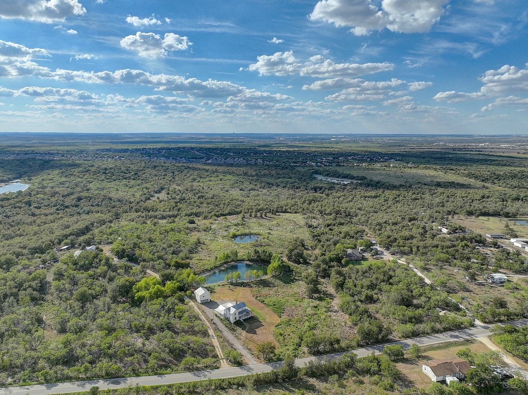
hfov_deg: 71.6
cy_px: 198
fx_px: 366
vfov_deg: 56.8
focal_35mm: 24
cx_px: 264
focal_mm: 12.3
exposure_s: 1/640
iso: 210
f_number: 2.8
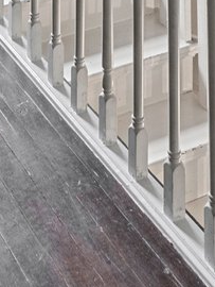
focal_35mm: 102
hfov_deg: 14.5
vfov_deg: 14.6
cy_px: -343
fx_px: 843
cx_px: 59
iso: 800
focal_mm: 14
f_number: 8
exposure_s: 1/1.67
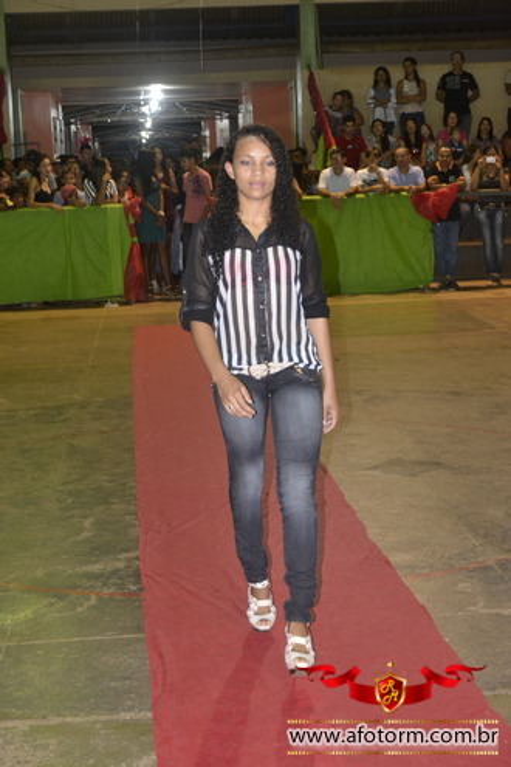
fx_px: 1405
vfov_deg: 30.5
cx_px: 256
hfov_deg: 20.6
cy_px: 384
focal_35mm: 66
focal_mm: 44
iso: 1600
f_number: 4.5
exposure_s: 1/60
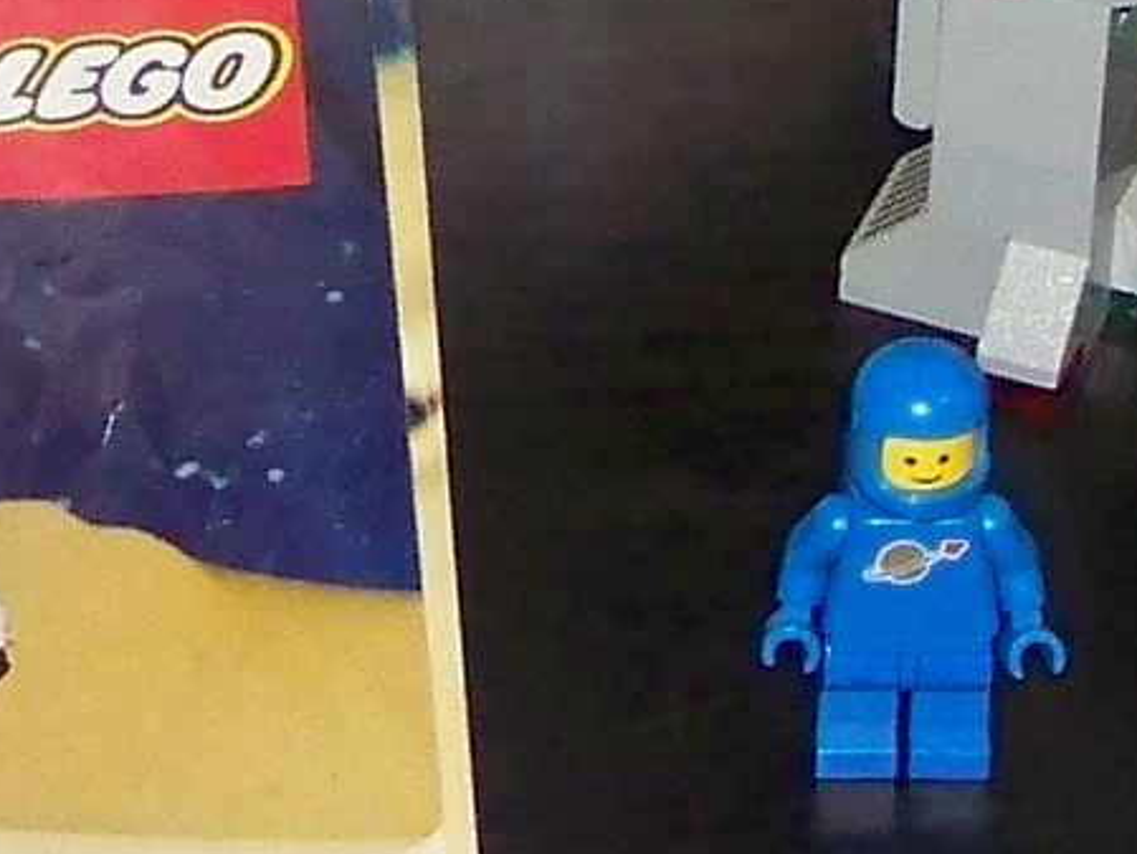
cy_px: -342
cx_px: 284
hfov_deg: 7.6
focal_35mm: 260
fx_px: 8542
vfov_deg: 5.7
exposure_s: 1/30
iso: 200
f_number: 2.8
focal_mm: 6.3
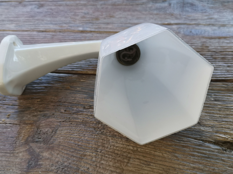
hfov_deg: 51.4
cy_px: 87
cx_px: 116
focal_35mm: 36
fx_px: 242
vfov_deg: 39.7
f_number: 1.8
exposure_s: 1/185
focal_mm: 5.58
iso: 50
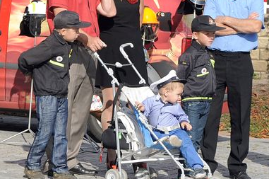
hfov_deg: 8.2
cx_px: 40
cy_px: 34
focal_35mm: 251
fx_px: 1874
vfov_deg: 5.5
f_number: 8
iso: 400
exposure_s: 1/1000
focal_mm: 75
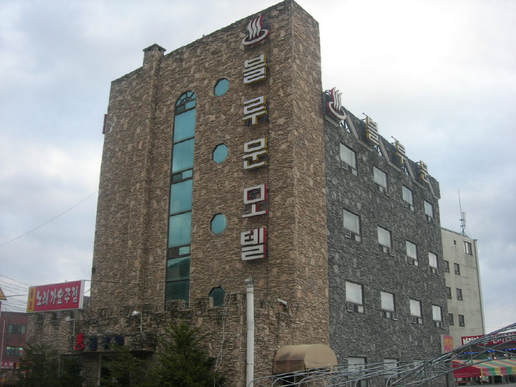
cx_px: 258
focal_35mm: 38
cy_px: 194
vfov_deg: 37.7
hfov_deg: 49.0
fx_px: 566
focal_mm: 7.8
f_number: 2.8
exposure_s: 1/120
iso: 64
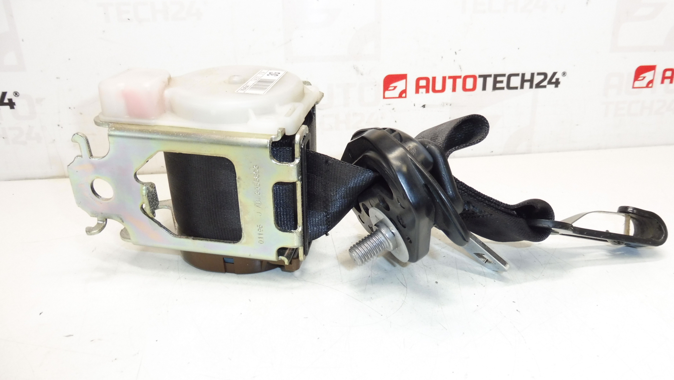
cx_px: 343
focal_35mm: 27
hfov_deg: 69.8
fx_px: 483
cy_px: 194
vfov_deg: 42.9
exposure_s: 1/60
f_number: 3.5
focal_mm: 4.3
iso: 200
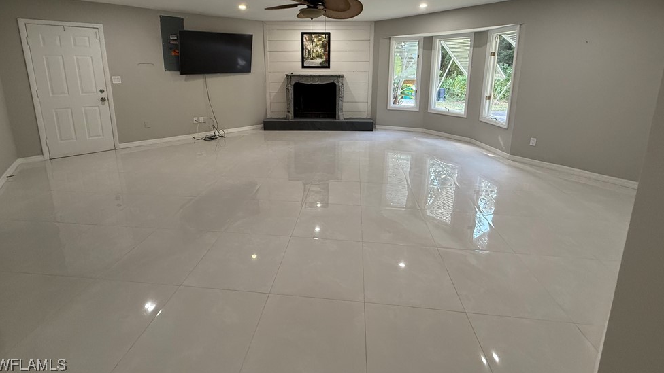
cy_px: 119
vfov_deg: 65.0
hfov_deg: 99.4
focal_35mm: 16
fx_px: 282
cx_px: 331
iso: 320
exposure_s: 1/120
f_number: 2.2
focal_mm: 2.22
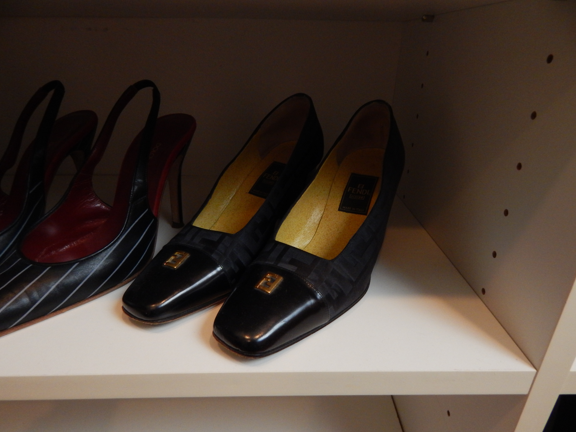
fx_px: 366
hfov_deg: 76.4
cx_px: 288
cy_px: 216
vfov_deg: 61.1
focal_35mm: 22
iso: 400
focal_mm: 4
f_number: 3
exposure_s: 1/25
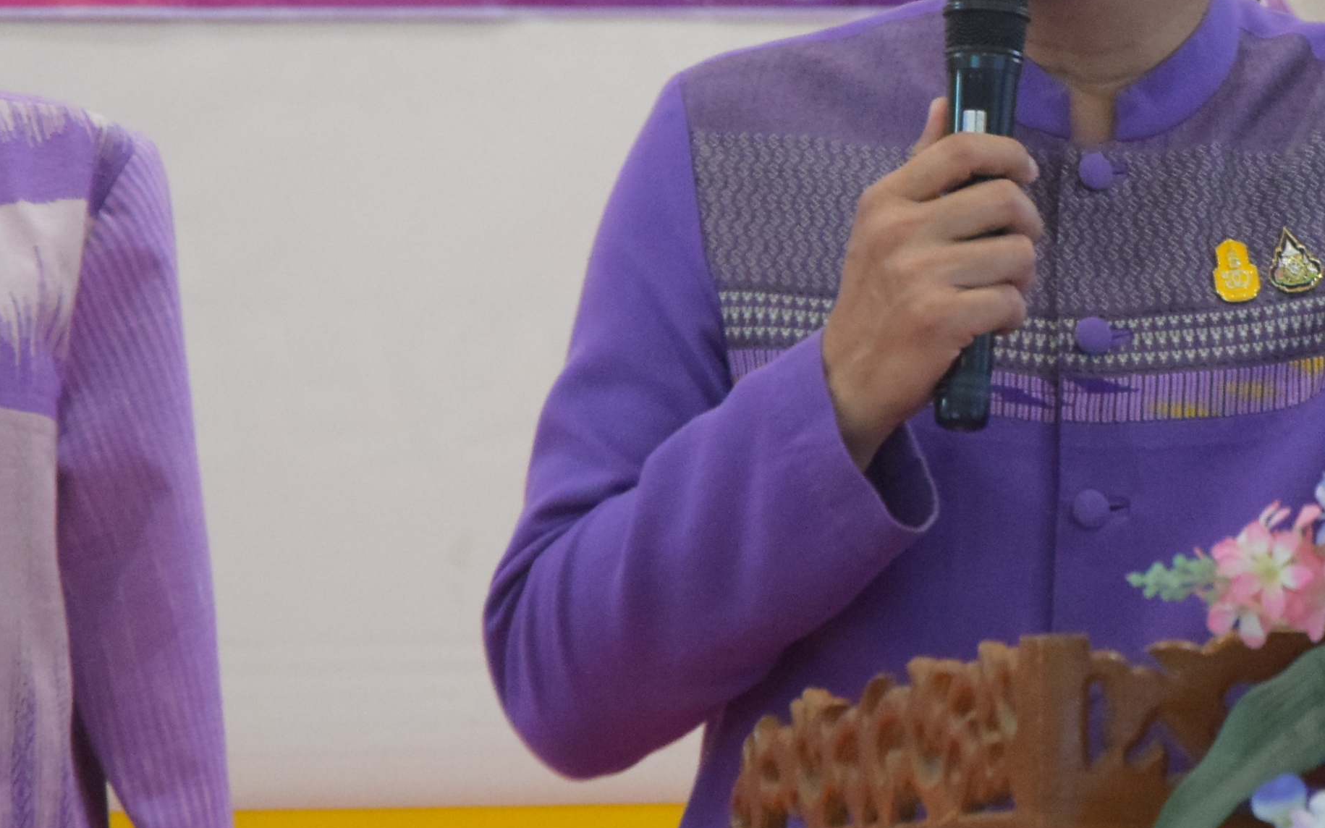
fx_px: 13287
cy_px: 59
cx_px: 1046
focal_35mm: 368
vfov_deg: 3.6
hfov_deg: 5.7
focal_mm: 98
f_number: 5.6
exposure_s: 1/125
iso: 2500
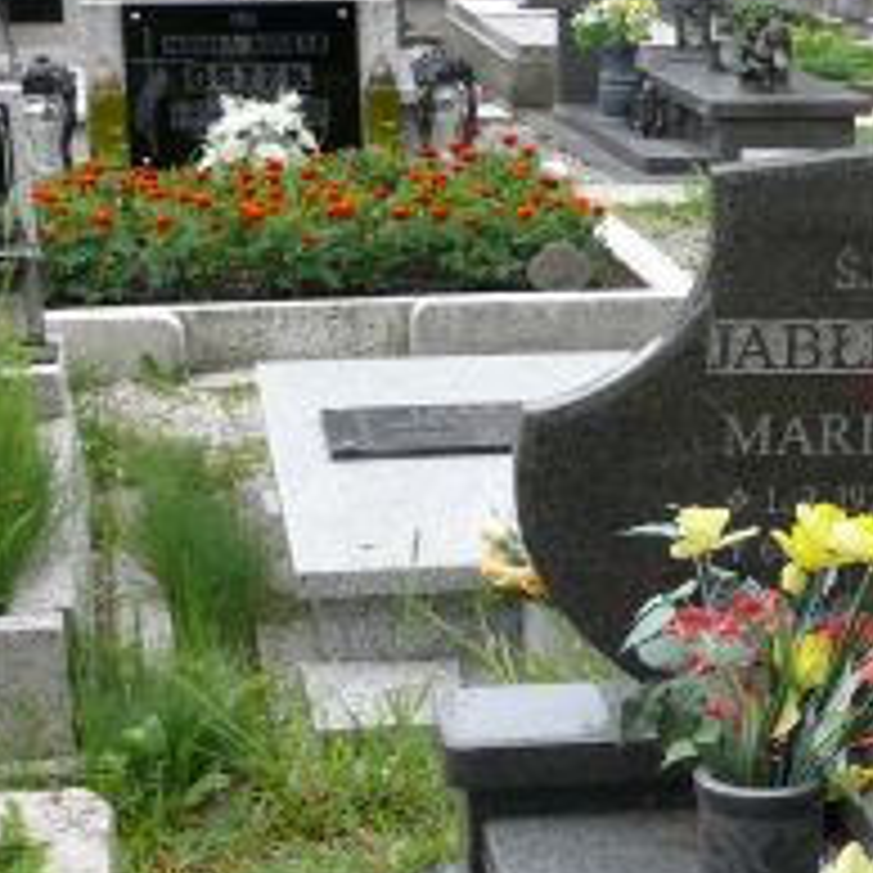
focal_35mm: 102
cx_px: 1166
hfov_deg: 16.1
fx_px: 2910
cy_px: 936
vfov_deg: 16.6
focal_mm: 7.4
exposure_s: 1/100
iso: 100
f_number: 4
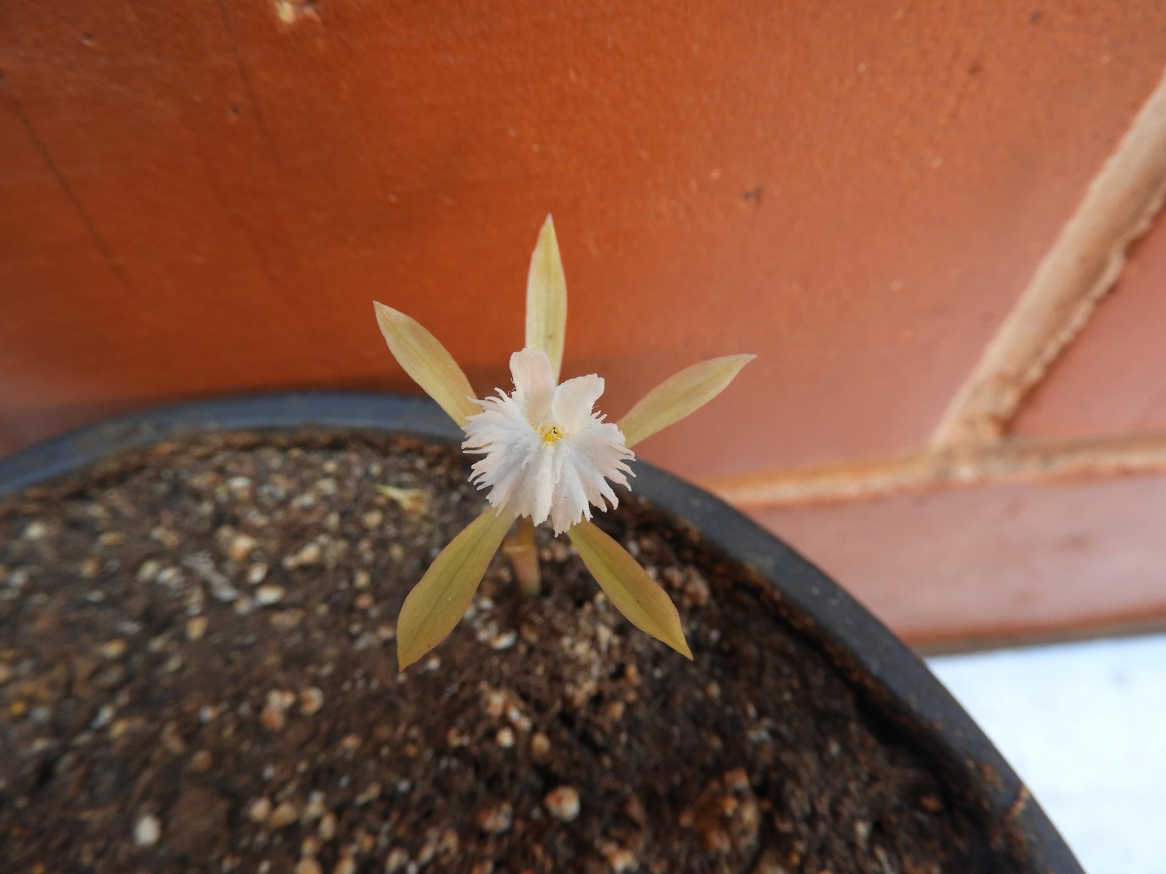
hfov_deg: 71.6
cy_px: 437
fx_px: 808
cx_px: 583
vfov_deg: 56.8
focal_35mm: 24
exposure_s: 1/40
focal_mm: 4.3
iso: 100
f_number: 3.3
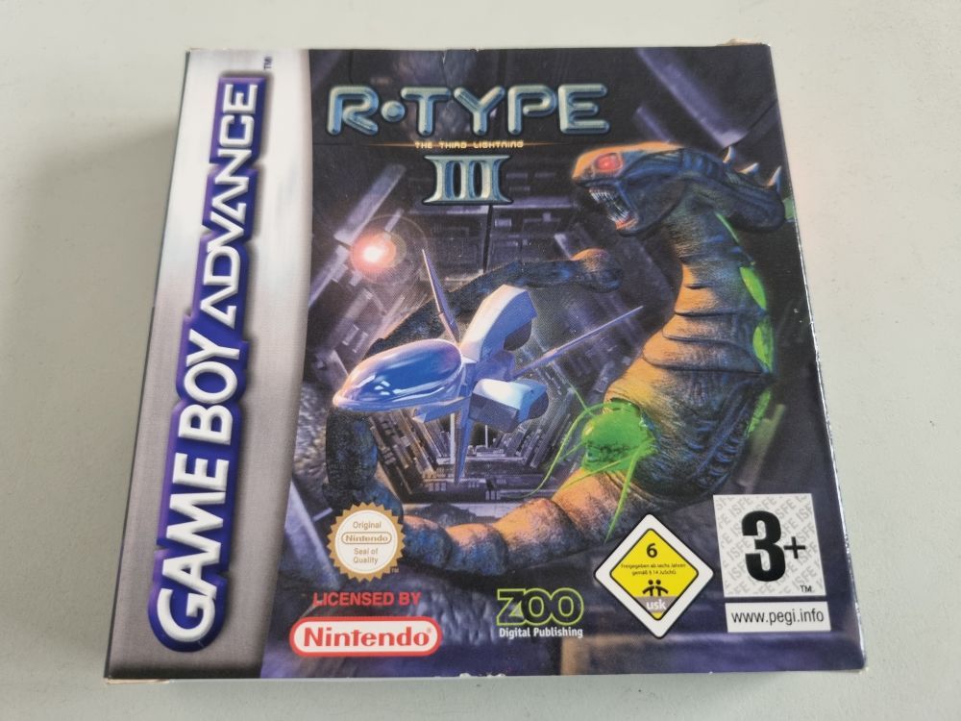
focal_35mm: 26
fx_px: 722
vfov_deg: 53.1
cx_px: 480
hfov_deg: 67.3
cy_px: 360
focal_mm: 5.4
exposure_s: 1/100
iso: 200
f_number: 1.8
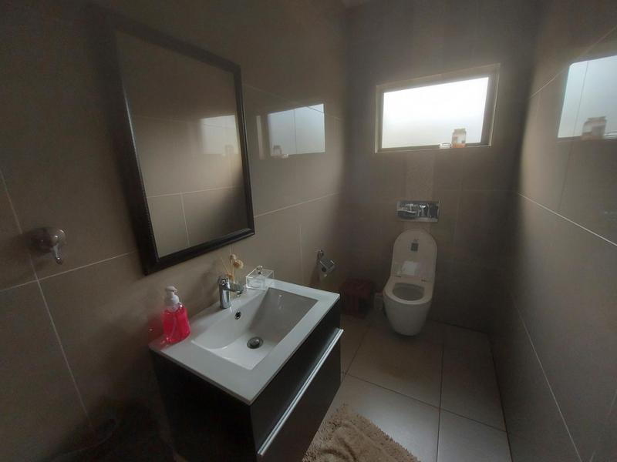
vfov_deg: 89.9
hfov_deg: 106.2
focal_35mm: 13
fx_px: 232
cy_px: 231
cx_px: 308
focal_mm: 1.74
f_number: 2.2
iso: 64
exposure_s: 1/50
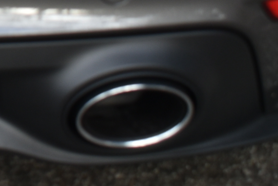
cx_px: -170
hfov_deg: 7.9
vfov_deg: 5.3
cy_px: -162
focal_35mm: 255
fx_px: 1970
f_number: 8
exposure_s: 1/60
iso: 180
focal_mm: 34
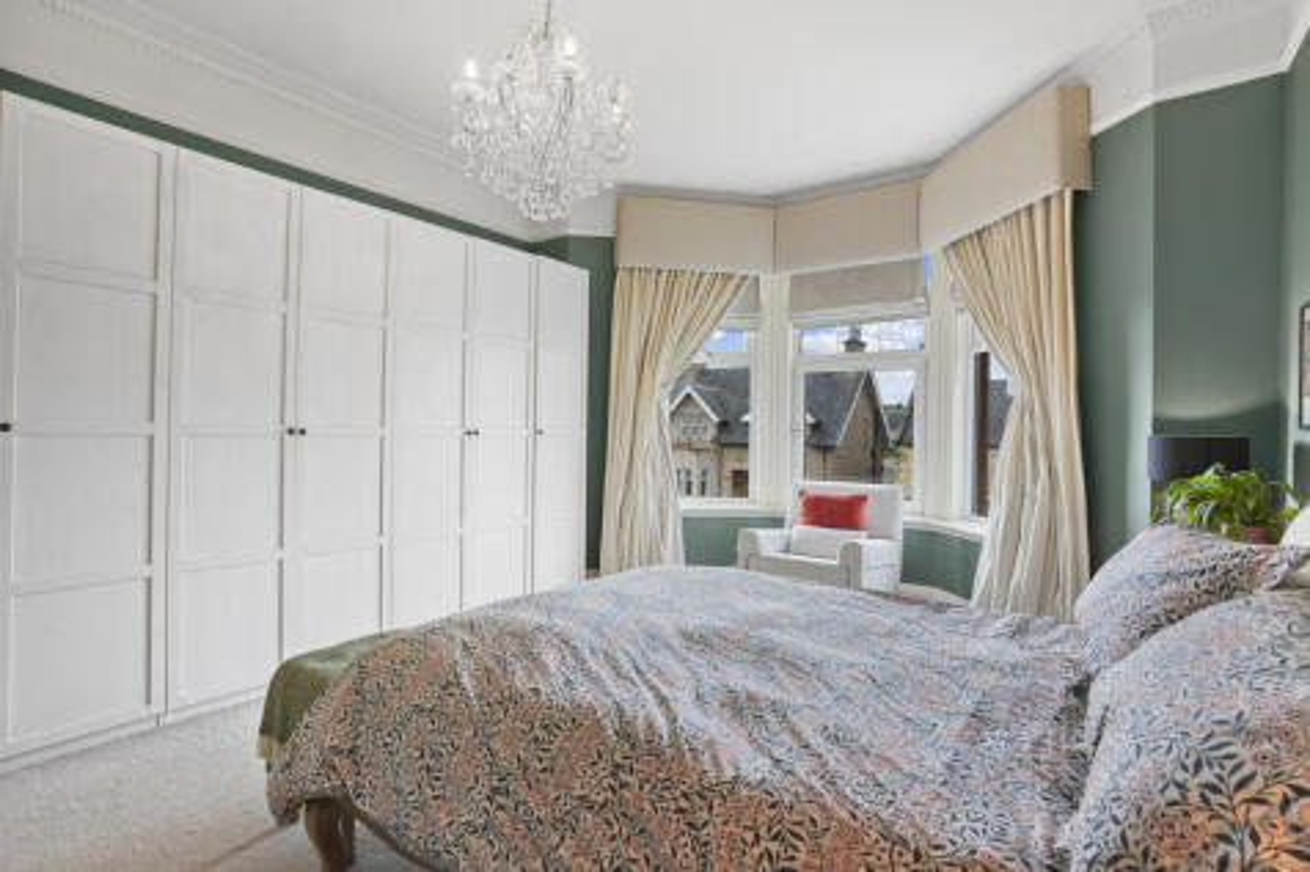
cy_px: 436
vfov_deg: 70.4
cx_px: 655
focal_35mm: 17
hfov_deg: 93.3
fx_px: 618
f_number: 7.1
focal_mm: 17
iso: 250
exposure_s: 1/4
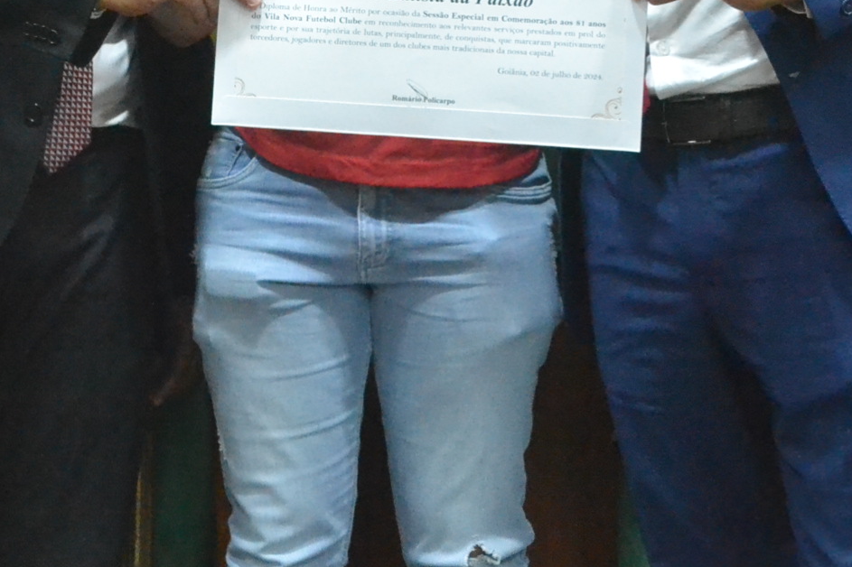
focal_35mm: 110
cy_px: -23
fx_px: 2602
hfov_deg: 18.4
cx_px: 159
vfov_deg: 12.3
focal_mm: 30
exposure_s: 1/80
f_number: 5
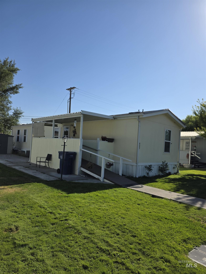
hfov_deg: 58.9
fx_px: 182
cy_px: 137
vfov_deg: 73.9
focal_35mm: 23
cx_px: 103
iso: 80
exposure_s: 1/7944
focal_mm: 6.3
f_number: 1.7
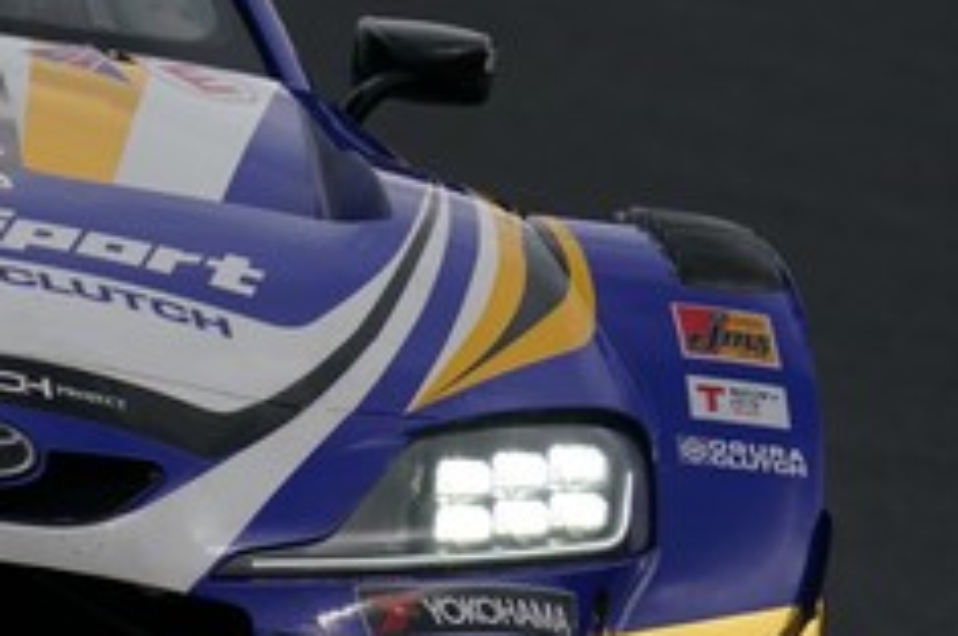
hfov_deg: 1.1
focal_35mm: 1841
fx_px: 48923
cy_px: 183
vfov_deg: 0.7
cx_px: -457
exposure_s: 1/640
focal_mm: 600
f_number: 8
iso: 320
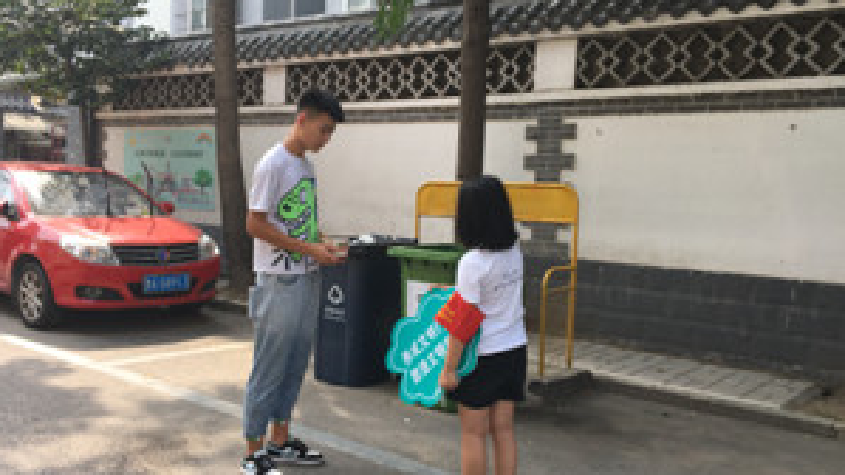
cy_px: 246
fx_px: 829
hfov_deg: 54.0
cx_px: 393
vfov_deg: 32.0
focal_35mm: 37
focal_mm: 4.15
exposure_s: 1/382
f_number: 2.2
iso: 25
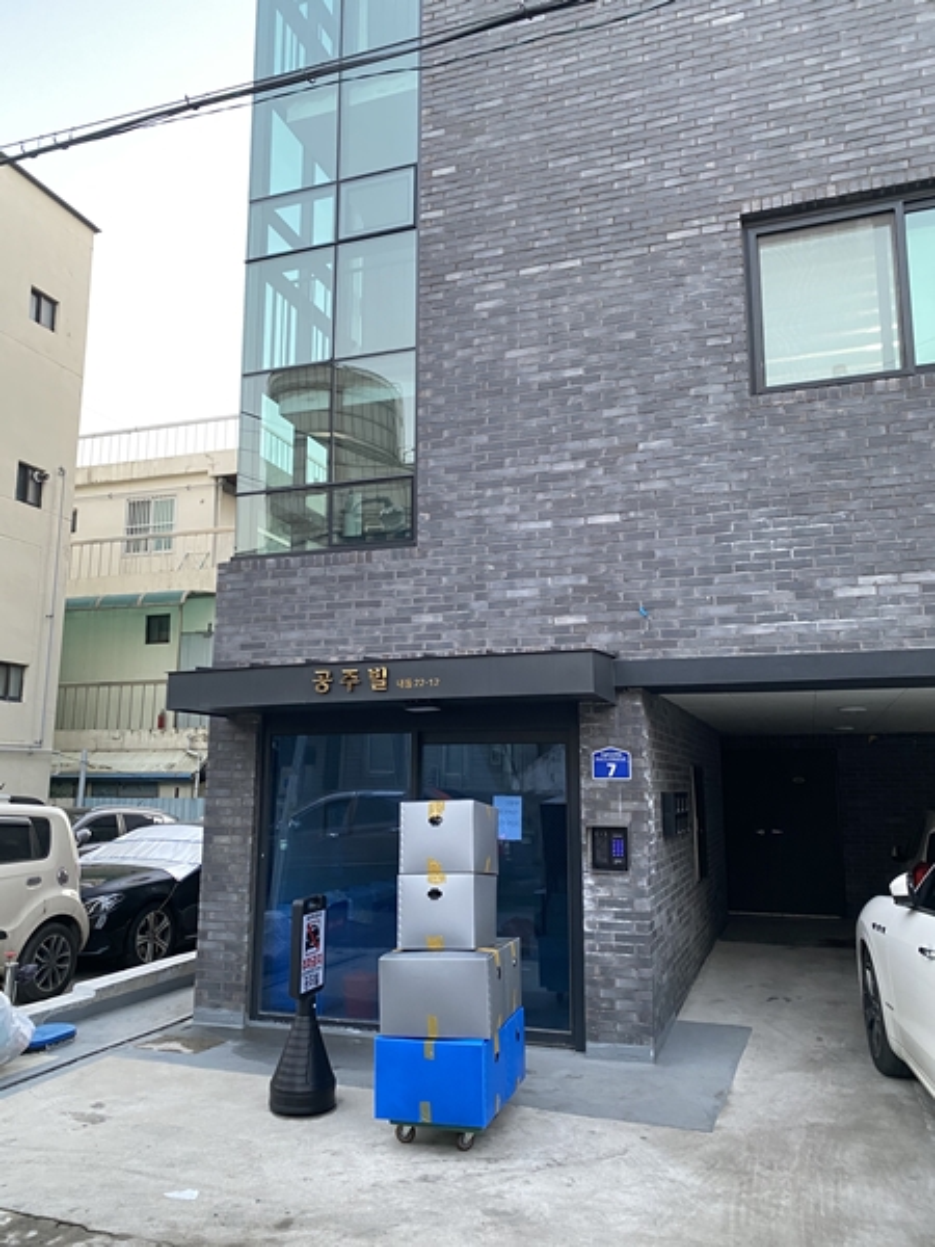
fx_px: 936
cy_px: 624
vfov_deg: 67.3
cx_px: 468
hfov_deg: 53.1
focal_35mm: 26
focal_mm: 4.25
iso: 500
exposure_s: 1/60
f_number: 1.8
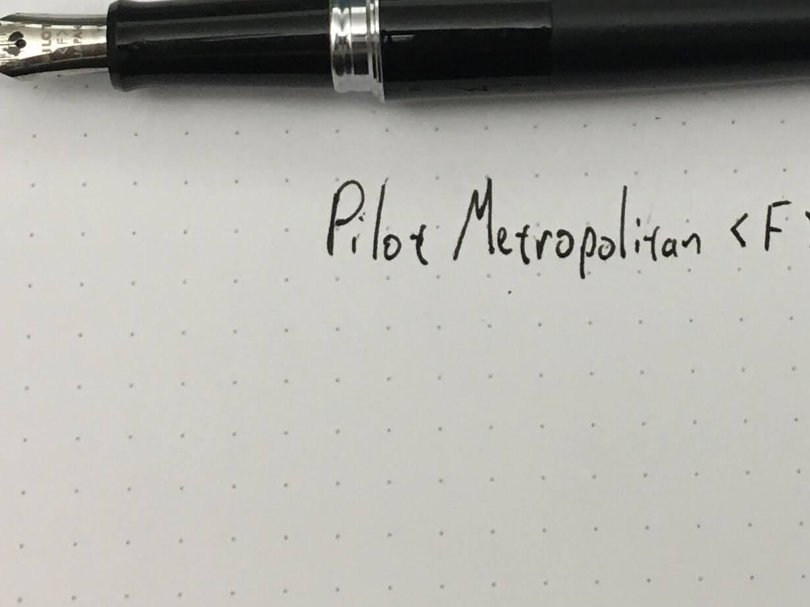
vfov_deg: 15.4
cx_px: 605
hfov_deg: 20.5
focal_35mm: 95
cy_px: 80
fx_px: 2223
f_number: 2.2
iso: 40
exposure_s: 1/30
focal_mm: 4.15
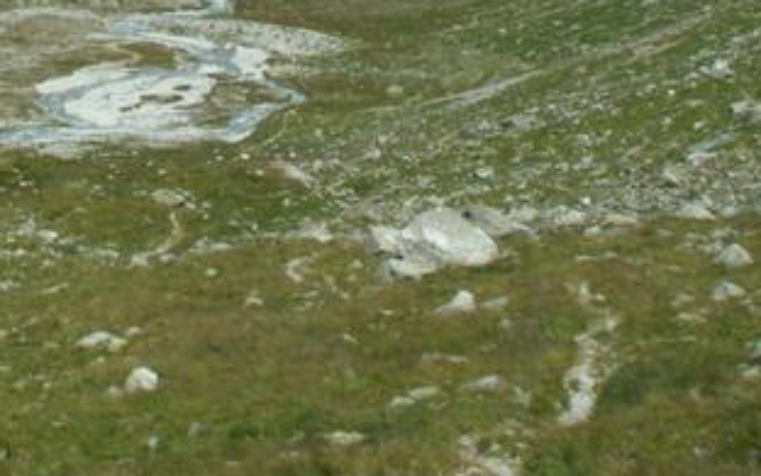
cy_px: -85
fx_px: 1576
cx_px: 71
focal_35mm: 76
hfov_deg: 26.2
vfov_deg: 16.5
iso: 50
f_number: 8
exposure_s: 1/200
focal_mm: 5.86
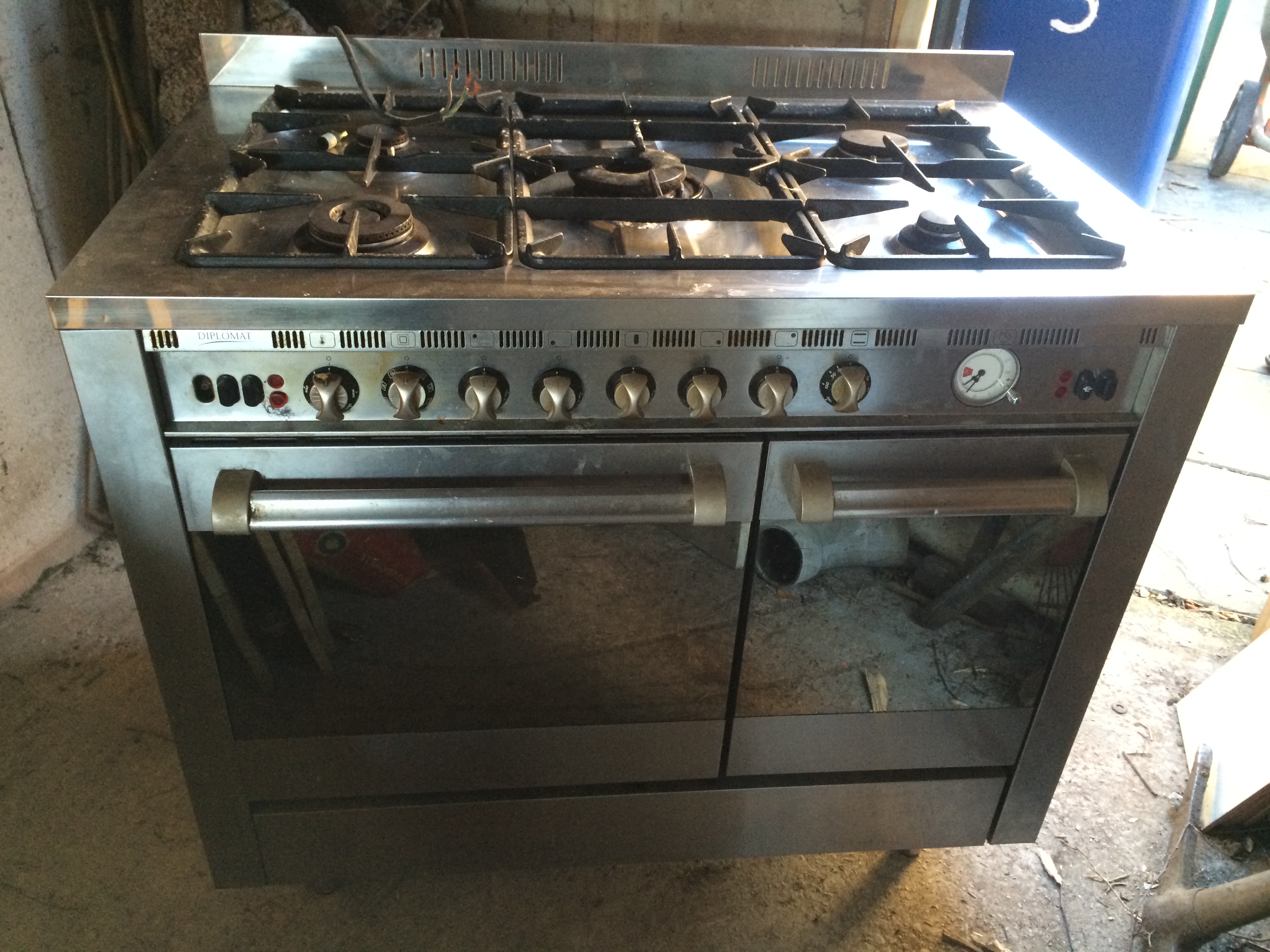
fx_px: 1101
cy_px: 476
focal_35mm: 30
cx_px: 635
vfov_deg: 46.8
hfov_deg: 60.0
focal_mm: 4.12
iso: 200
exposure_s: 1/30
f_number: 2.2
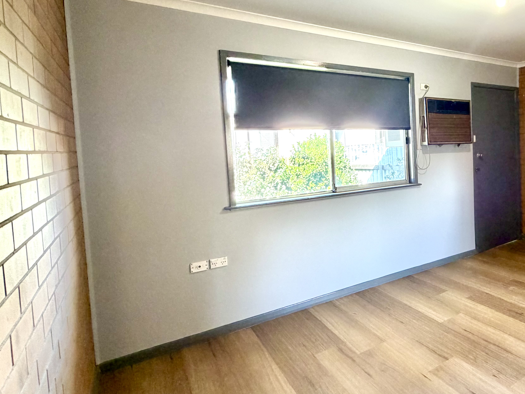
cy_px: 166
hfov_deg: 65.9
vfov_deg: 56.5
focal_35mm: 24
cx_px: 410
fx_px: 364
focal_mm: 2.22
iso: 320
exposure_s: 1/98
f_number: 2.2
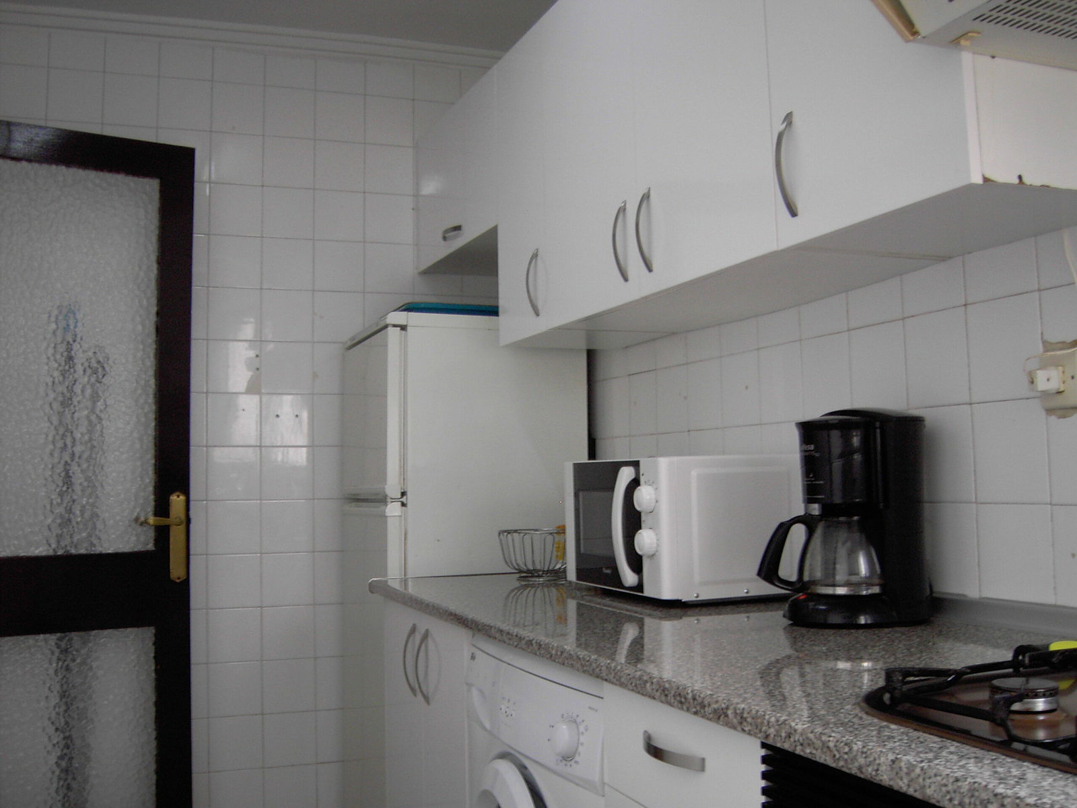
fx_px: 1089
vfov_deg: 40.7
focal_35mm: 35
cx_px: 538
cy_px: 404
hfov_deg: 52.6
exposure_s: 1/20
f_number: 2.8
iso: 200
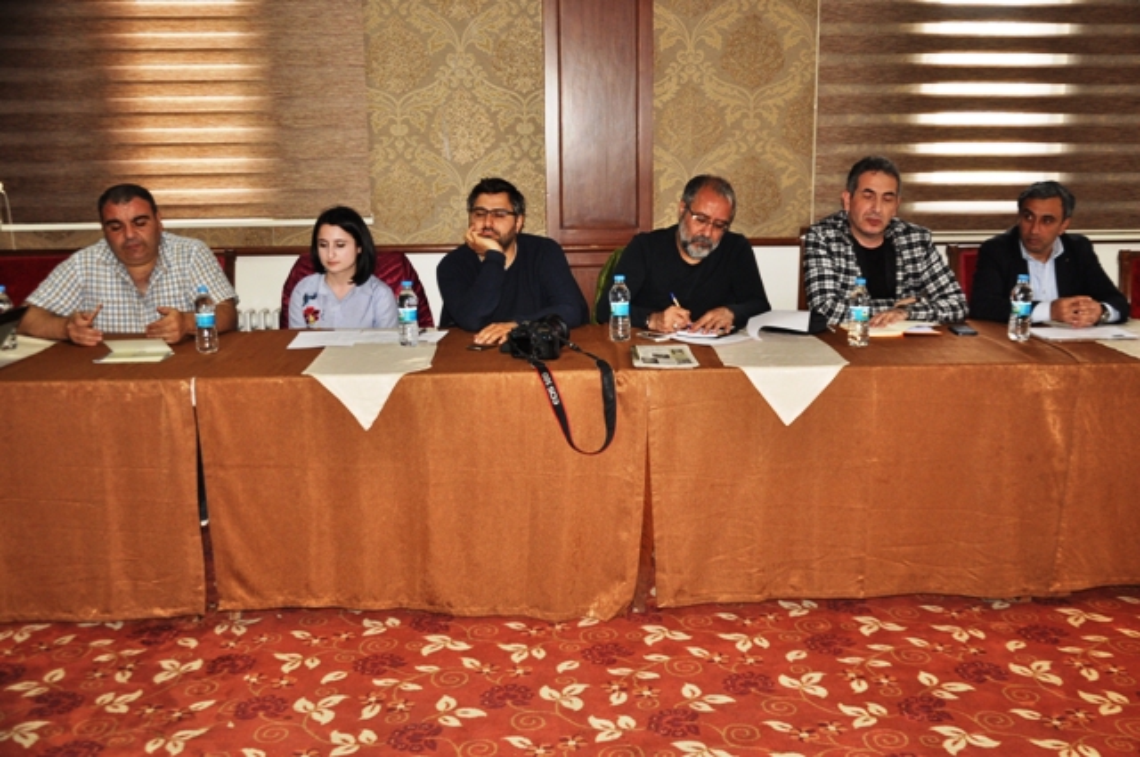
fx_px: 1186
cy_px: 378
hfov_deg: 51.3
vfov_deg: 35.4
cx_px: 570
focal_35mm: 38
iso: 400
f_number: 4
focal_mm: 25
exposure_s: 1/60
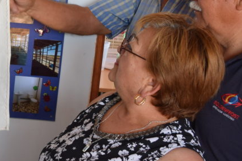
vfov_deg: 18.3
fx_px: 498
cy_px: 40
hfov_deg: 23.7
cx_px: -83
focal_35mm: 74
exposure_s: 1/100
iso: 400
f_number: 5
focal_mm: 18
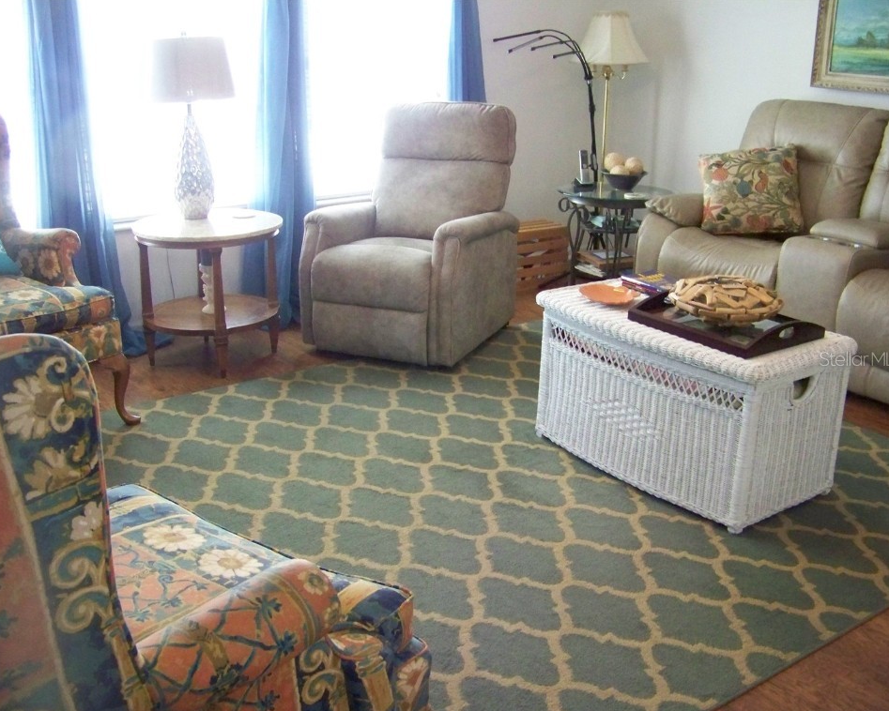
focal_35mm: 38
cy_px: 358
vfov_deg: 39.2
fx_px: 1000
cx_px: 427
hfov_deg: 47.9
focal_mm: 5.85
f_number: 2.8
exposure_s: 1/30
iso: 500
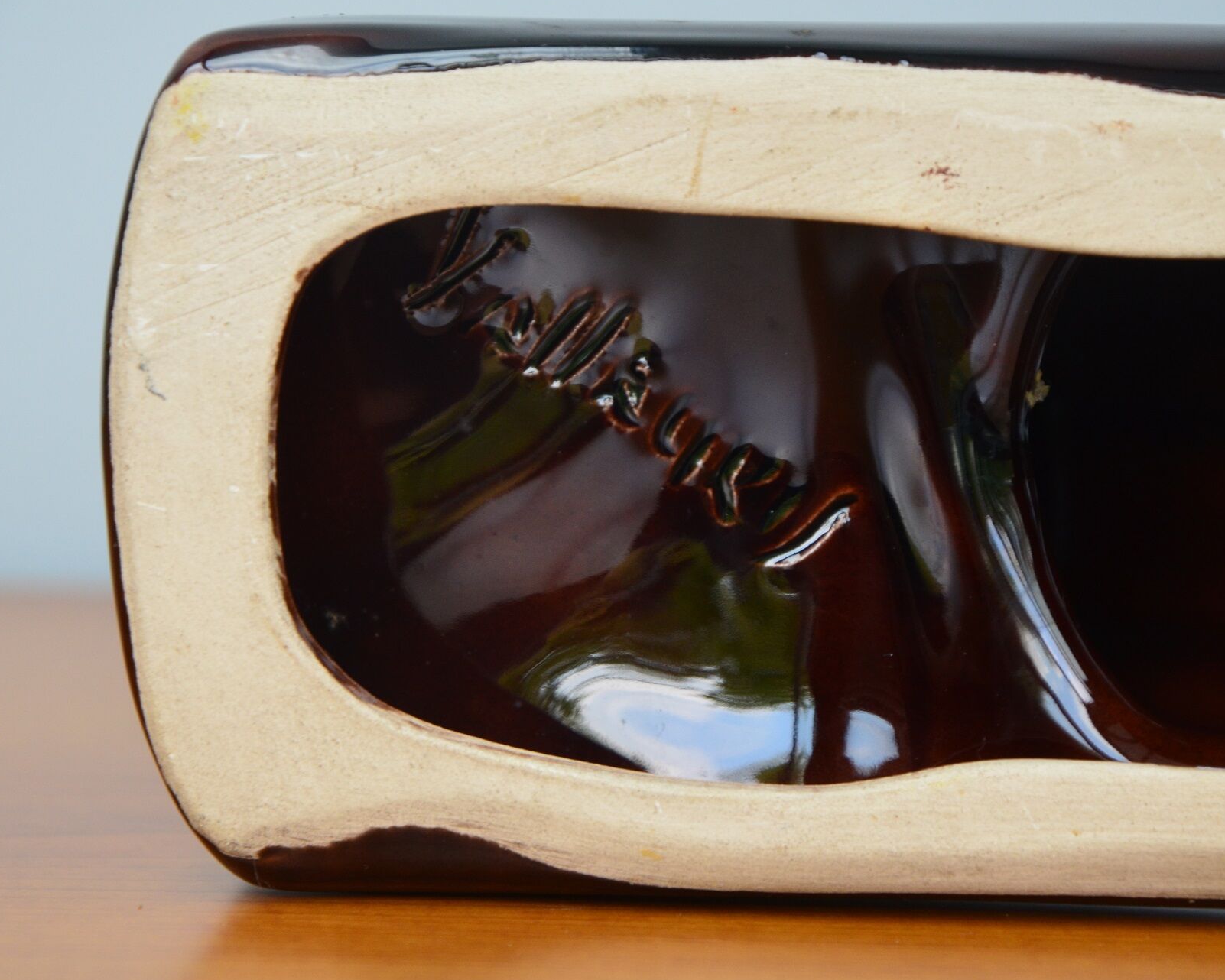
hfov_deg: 10.6
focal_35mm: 182
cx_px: 687
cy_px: 492
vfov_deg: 8.5
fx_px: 6584
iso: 800
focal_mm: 105
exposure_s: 1/125
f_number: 9
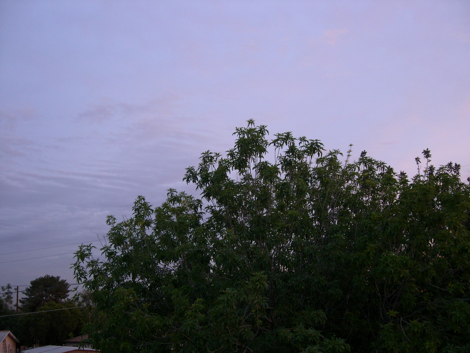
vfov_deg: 37.7
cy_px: 176
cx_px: 235
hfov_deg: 49.0
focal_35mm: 38
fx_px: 516
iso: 107
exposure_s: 1/4.8
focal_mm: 8
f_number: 2.8
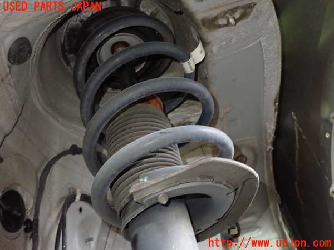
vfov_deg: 46.8
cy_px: 125
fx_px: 289
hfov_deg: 60.0
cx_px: 167
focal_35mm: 30
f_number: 2.3
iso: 800
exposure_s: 1/30
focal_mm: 5.4
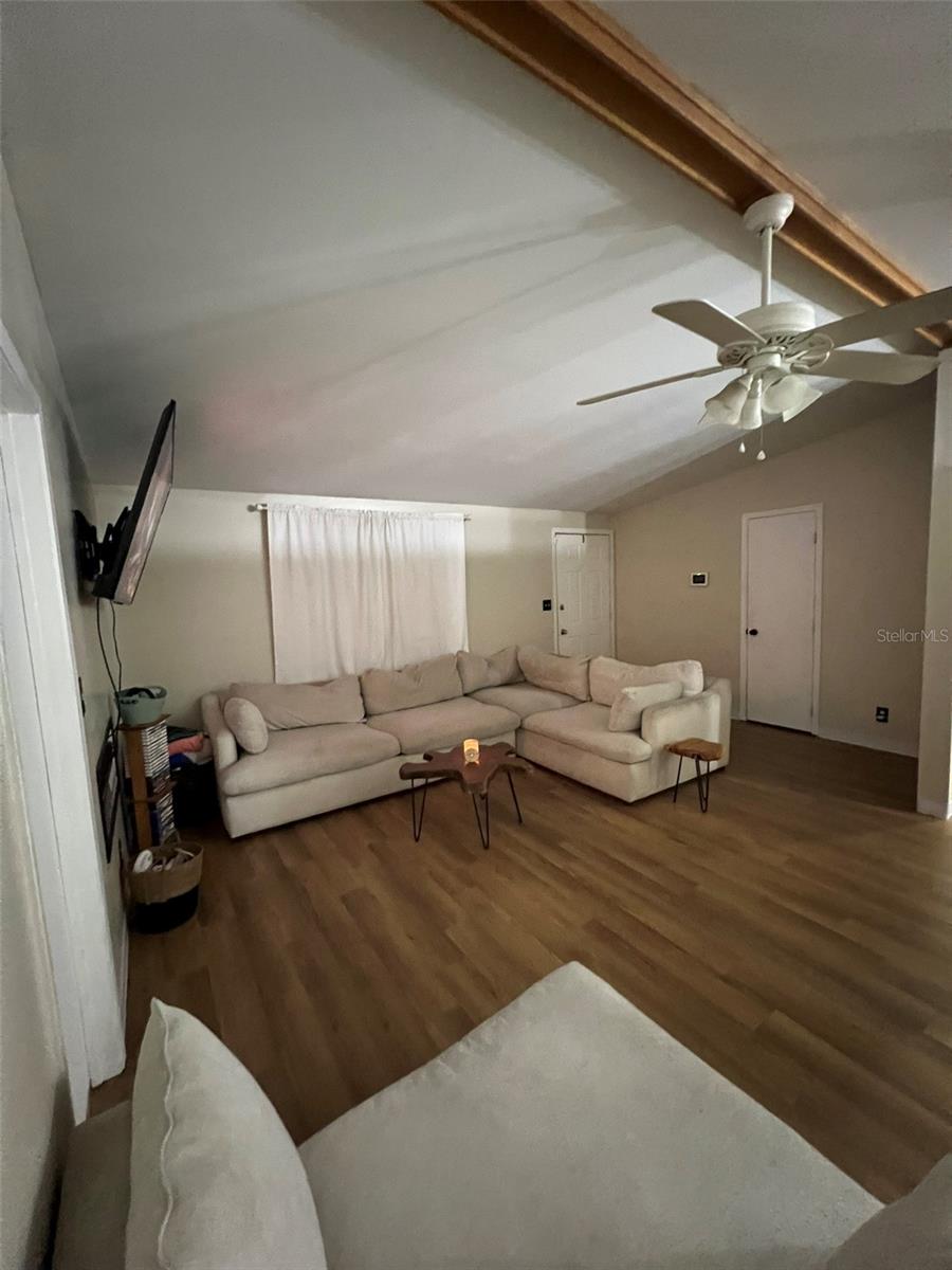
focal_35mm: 13
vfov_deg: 106.2
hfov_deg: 89.9
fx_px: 477
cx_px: 476
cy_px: 635
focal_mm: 1.57
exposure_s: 1/30
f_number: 1.8
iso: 1000
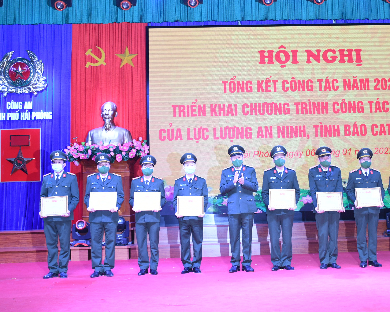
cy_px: 124
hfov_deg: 38.8
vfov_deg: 31.6
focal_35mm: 48
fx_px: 550
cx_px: 240
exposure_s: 1/200
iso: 1000
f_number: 3.8
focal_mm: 23
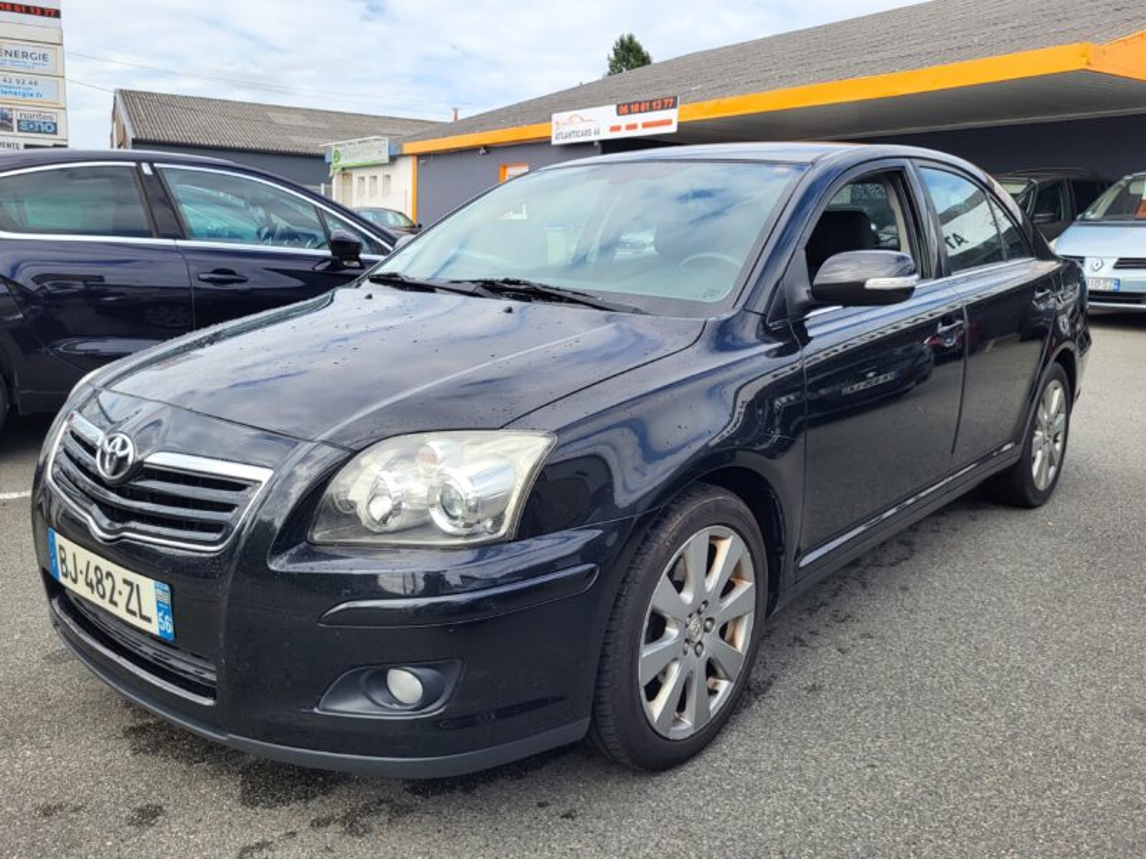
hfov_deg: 67.3
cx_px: 573
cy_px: 430
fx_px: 861
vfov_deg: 53.1
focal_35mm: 26
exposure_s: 1/1111
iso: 40
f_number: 1.8
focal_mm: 5.4
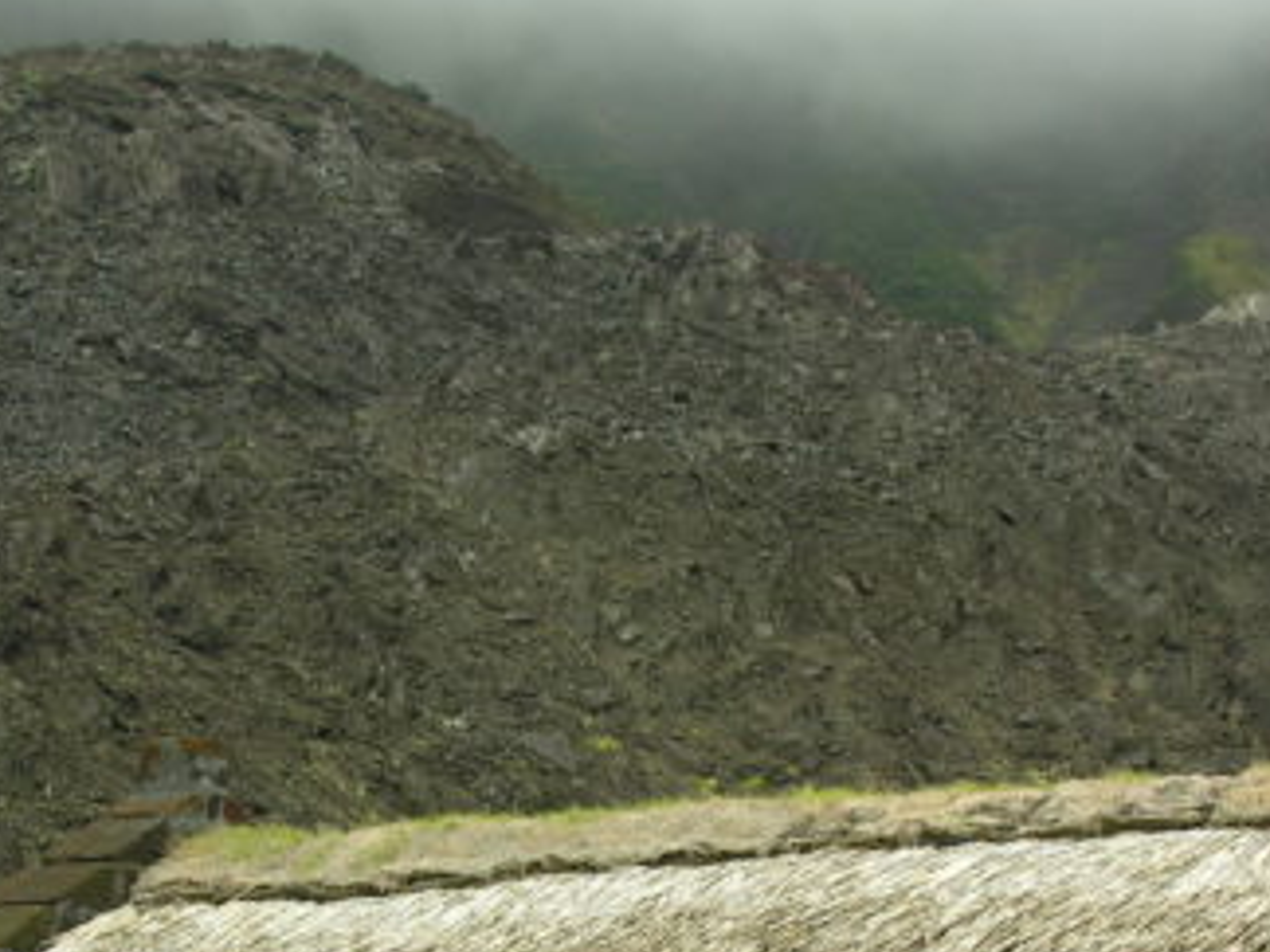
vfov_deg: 15.5
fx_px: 3449
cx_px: 611
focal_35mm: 94
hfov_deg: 20.9
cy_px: 942
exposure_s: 1/60.6
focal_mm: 8.9
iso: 50
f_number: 2.8
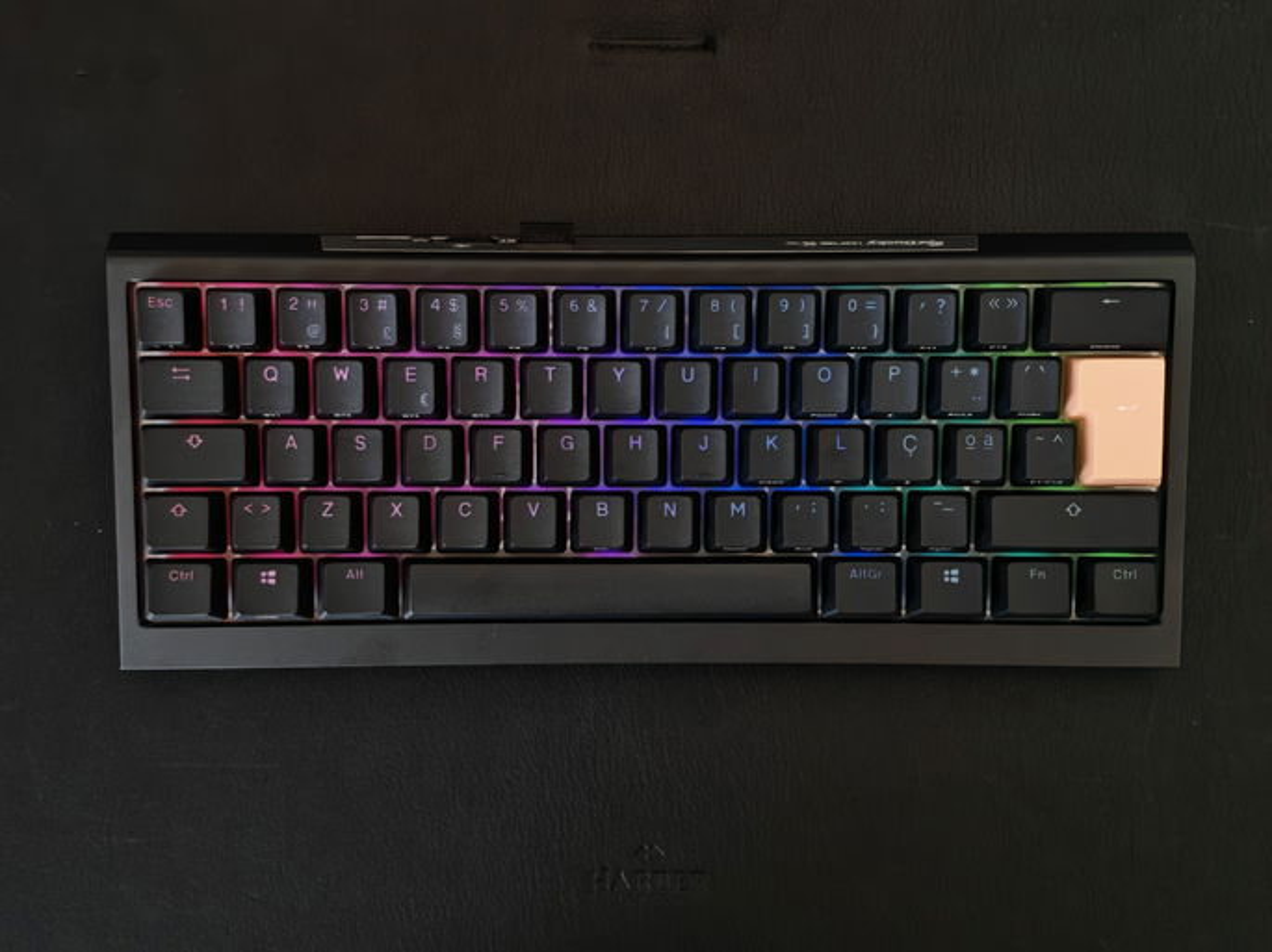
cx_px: 636
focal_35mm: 52
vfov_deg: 28.0
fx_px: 1910
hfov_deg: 36.8
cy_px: 476
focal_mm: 5.4
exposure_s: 1/100
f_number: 1.6
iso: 400
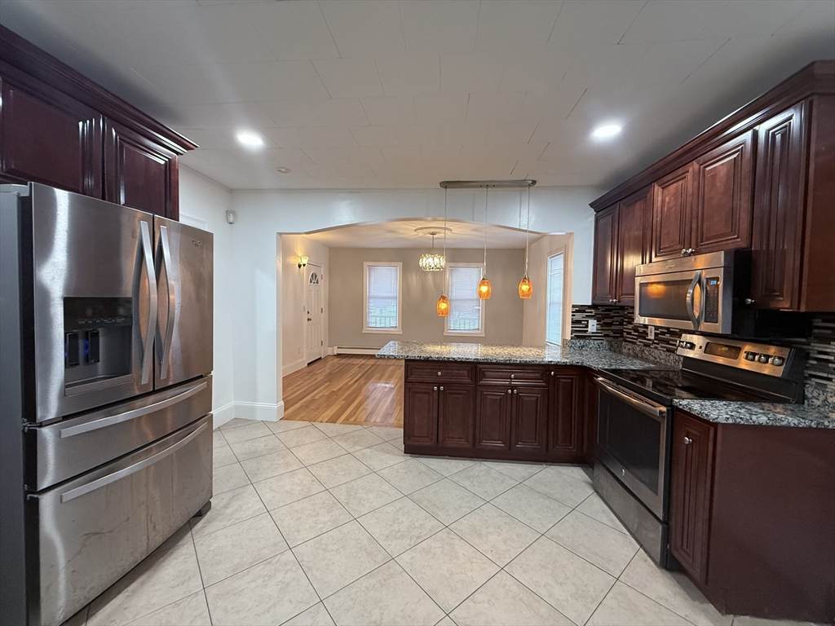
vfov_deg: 85.7
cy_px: 313
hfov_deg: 102.1
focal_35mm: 14
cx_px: 418
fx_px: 338
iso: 250
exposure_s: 1/60
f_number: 2.2
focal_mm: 2.22
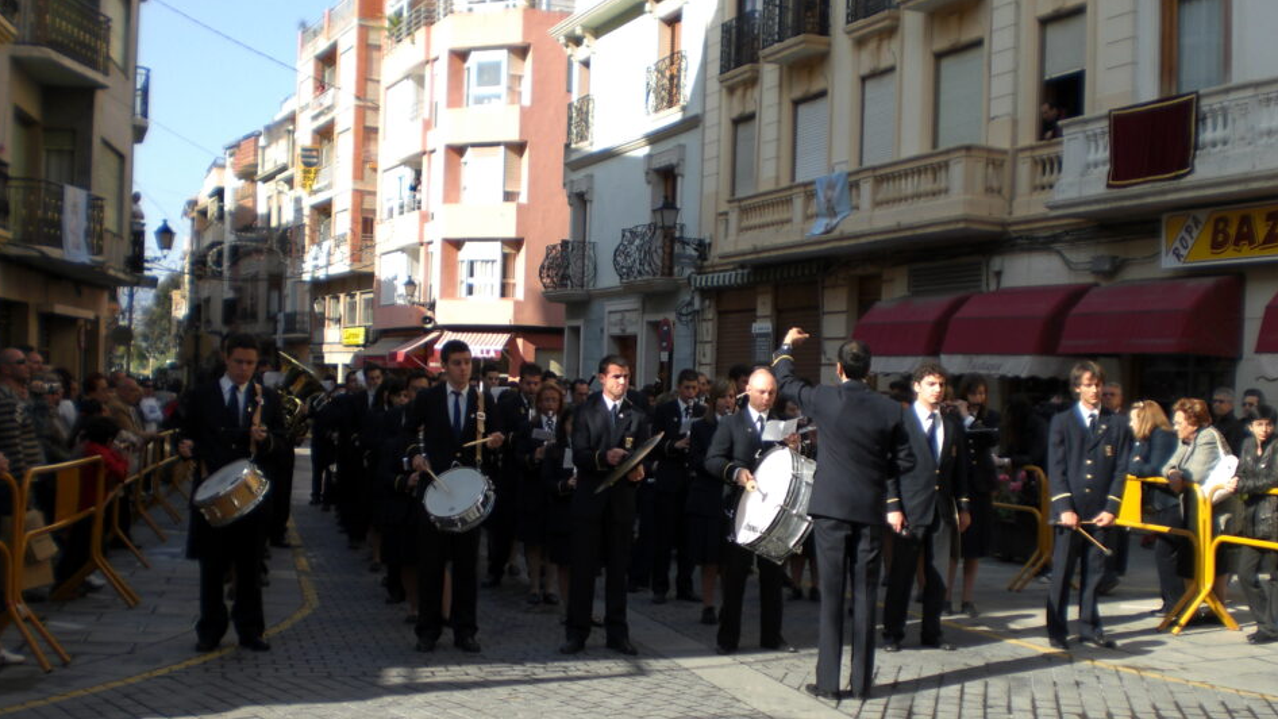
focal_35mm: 42
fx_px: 1423
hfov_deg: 48.4
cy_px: 427
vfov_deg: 28.3
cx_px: 632
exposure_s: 1/320
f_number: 3.1
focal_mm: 6.3
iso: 50
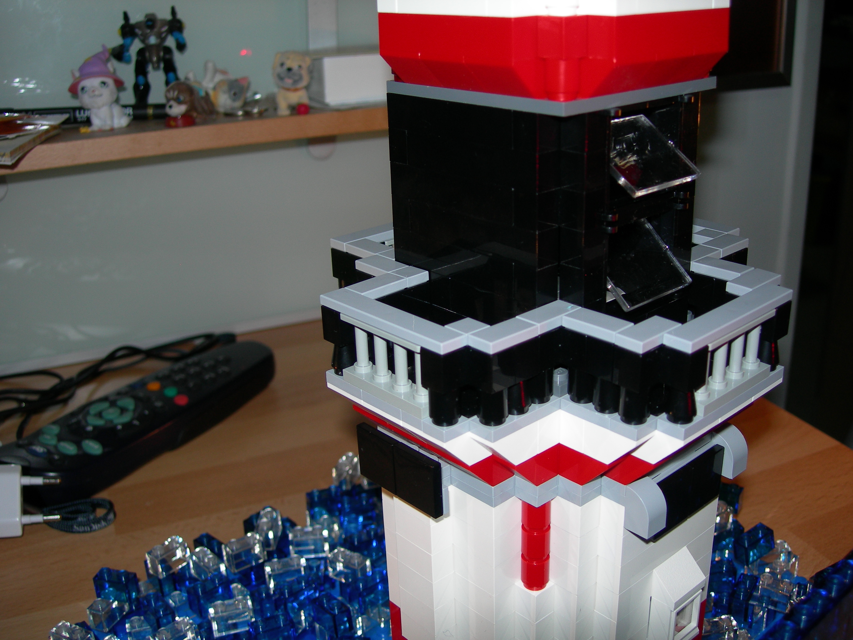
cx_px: 426
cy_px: 320
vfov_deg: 37.7
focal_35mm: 38
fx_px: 936
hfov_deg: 49.0
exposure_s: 1/60.1
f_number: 2.8
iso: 50
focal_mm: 7.8
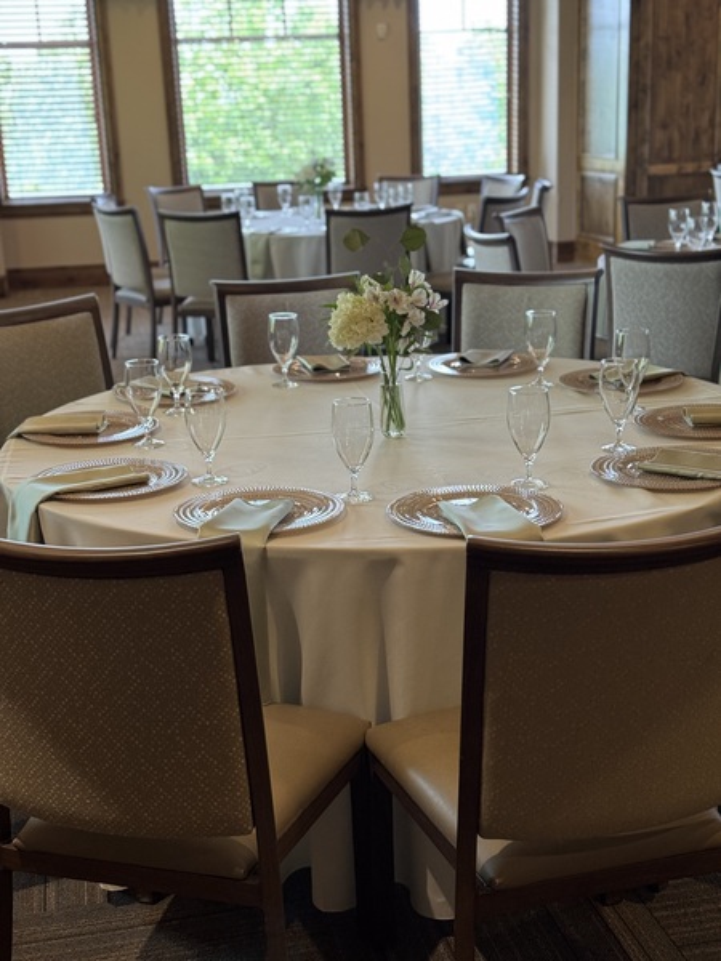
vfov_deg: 39.7
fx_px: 1333
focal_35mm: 48
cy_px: 480
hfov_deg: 30.3
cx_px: 360
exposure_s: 1/60
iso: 250
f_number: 1.78
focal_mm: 6.76
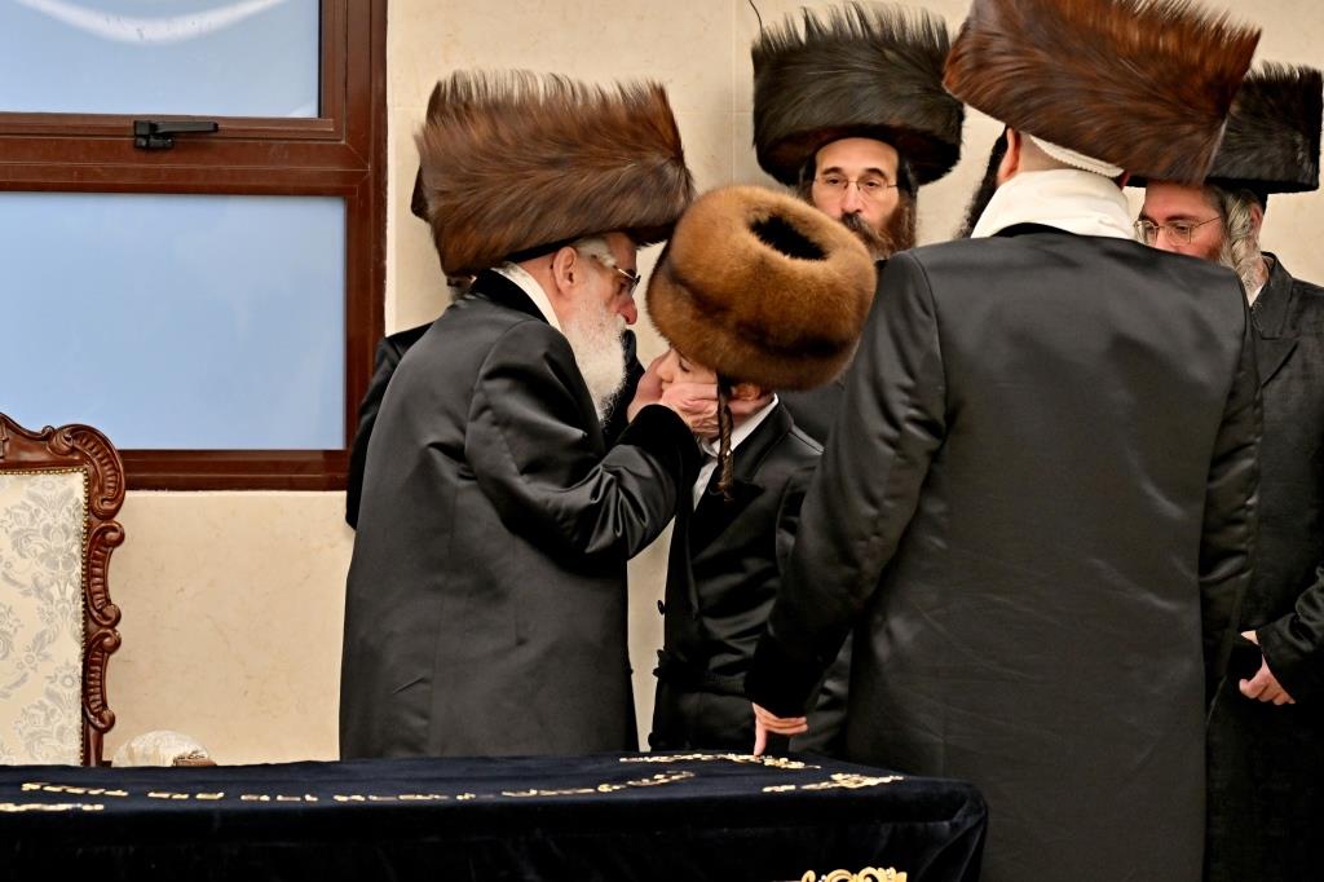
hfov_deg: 13.1
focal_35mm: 157
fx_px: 5772
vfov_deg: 8.7
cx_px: 662
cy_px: 441
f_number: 4
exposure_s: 1/400
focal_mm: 105
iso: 640
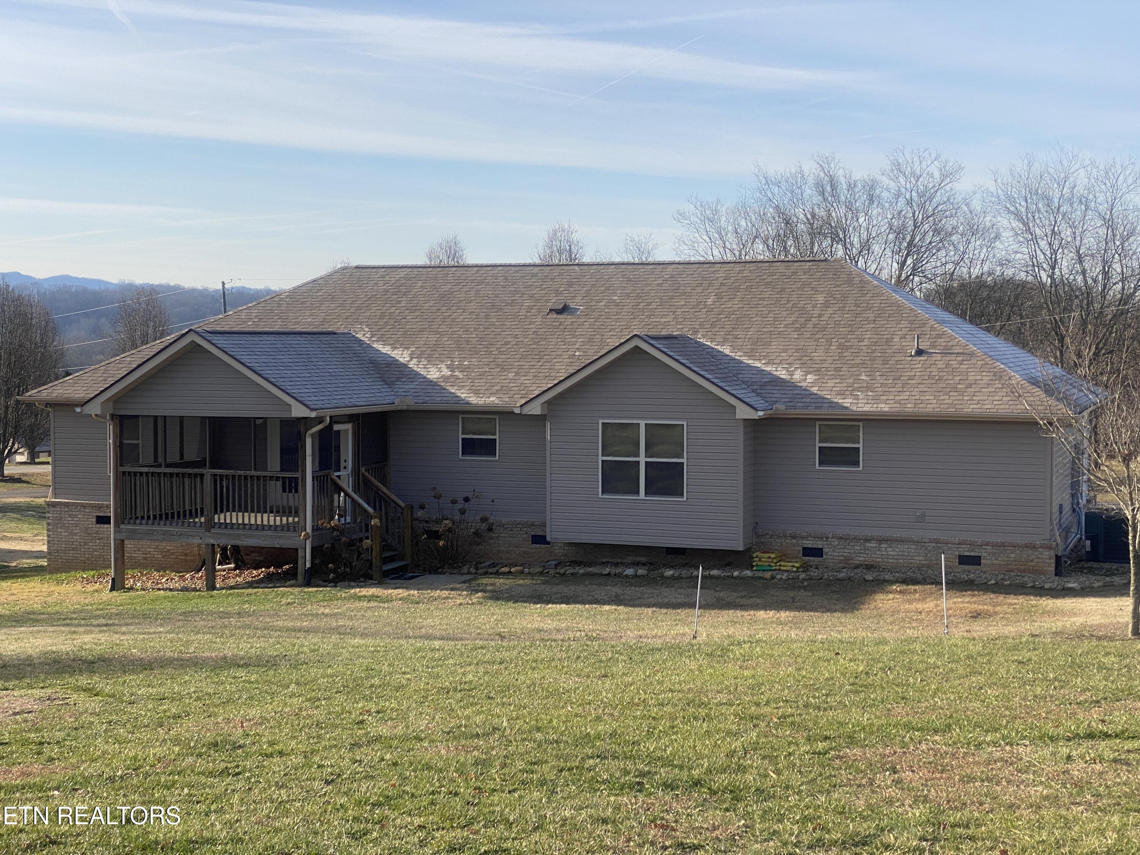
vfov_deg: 28.0
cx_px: 570
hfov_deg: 36.8
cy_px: 428
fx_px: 1713
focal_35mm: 52
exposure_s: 1/1546
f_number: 2
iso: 20
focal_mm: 6
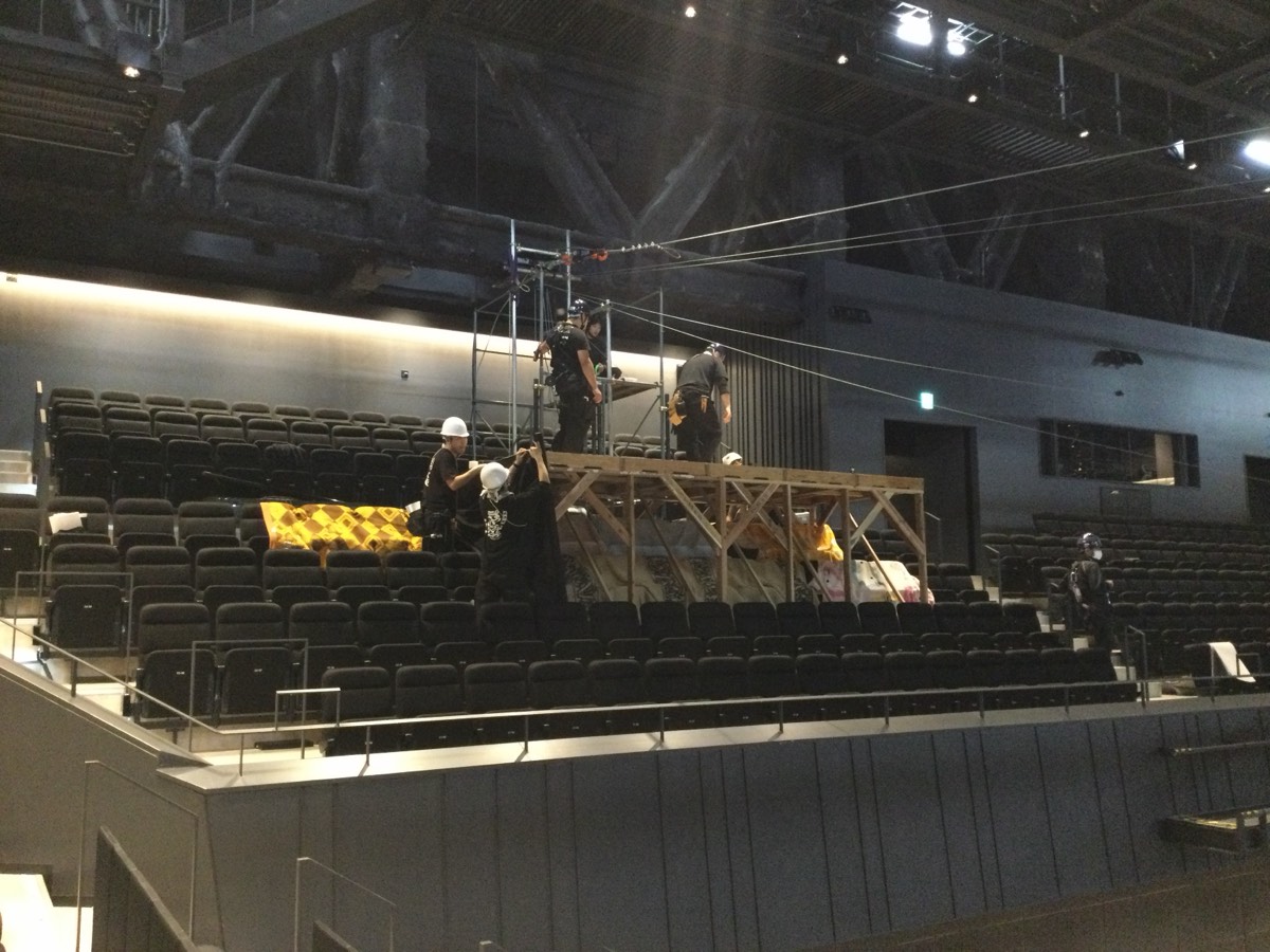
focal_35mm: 31
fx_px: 1137
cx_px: 635
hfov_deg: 58.4
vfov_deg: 45.4
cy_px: 476
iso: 320
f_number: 2.4
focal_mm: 3.3
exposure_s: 1/15
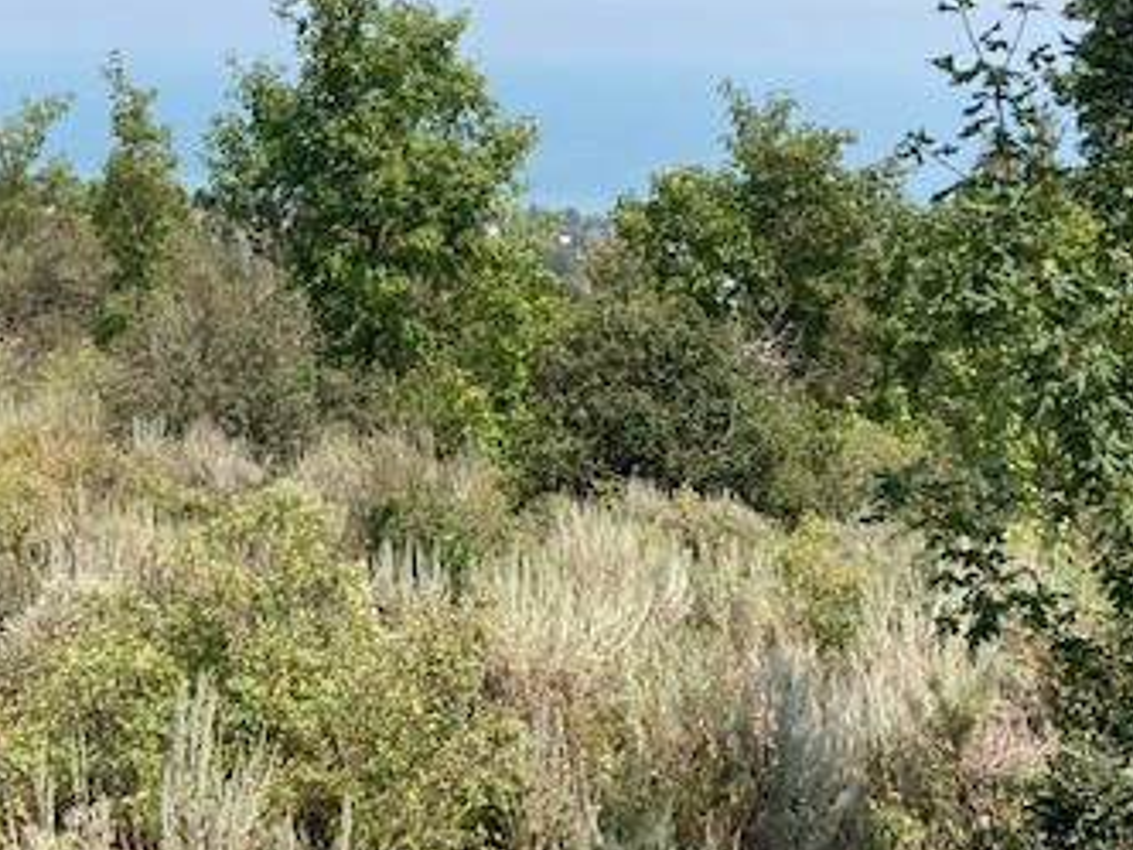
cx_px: 297
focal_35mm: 54
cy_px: 130
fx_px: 1767
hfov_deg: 34.9
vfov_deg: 26.4
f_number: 1.8
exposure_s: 1/2183
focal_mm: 3.99
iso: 20
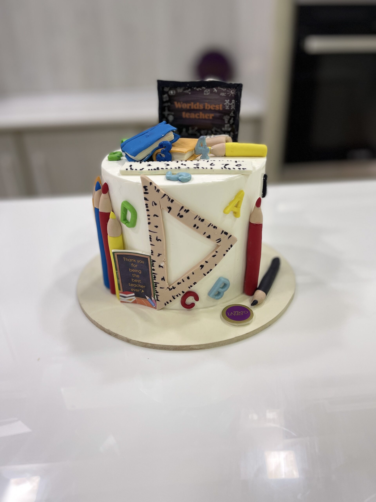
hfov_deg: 53.1
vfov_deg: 67.3
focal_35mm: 26
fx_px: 377
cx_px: 188
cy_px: 251
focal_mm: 5.1
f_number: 1.6
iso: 80
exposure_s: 1/121
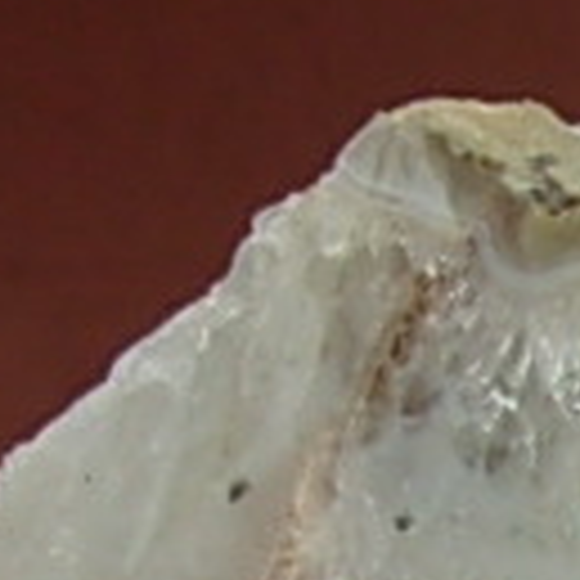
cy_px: 1547
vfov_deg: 6.2
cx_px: 1560
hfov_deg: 6.2
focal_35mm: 267
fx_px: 5061
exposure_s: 1/470
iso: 50
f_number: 2.9
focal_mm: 6.3
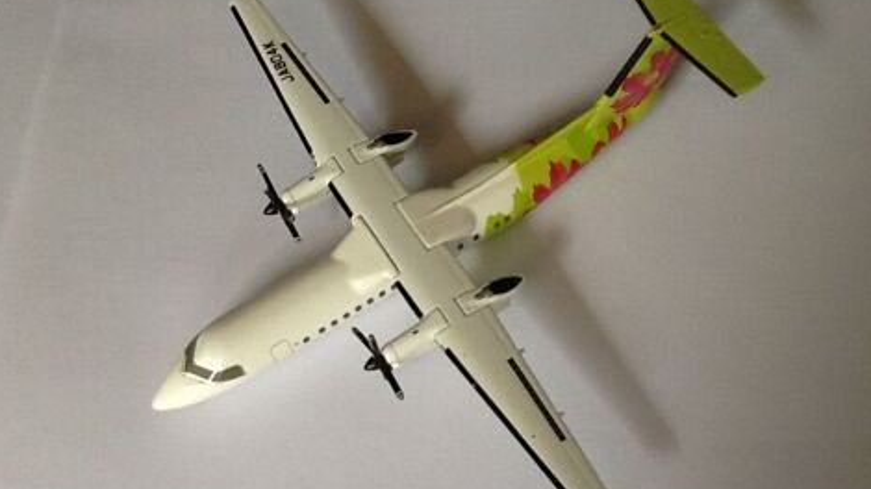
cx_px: 434
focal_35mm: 49
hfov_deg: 42.1
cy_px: 248
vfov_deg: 24.4
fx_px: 1131
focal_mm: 2.03
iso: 50
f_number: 2.4
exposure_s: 1/30
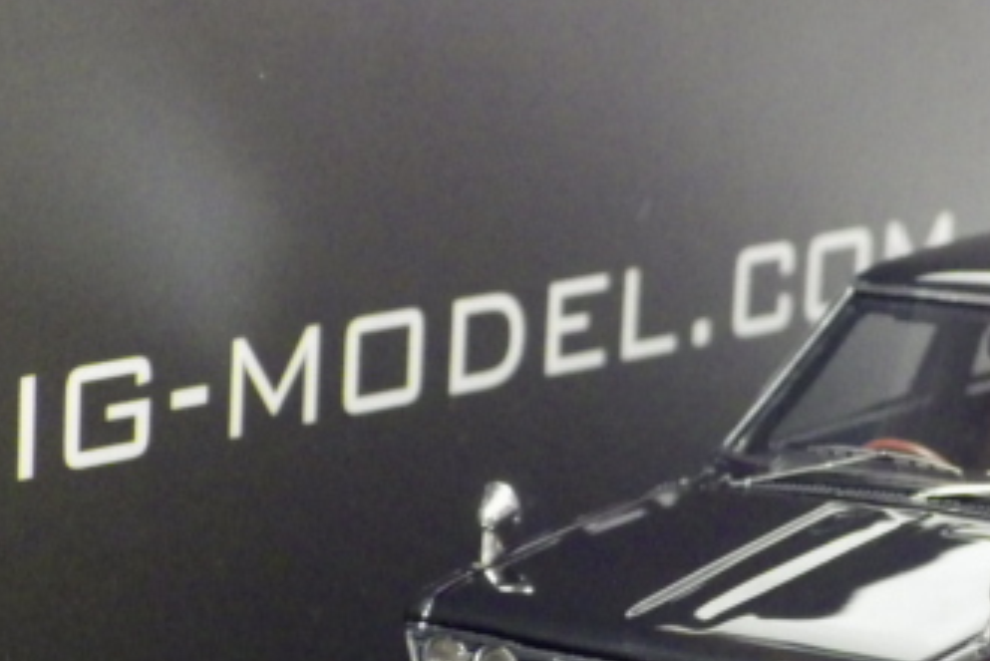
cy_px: 461
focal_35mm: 175
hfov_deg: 11.7
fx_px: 4814
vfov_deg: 7.8
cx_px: 903
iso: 1600
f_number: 4.4
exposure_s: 1/10
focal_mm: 15.6
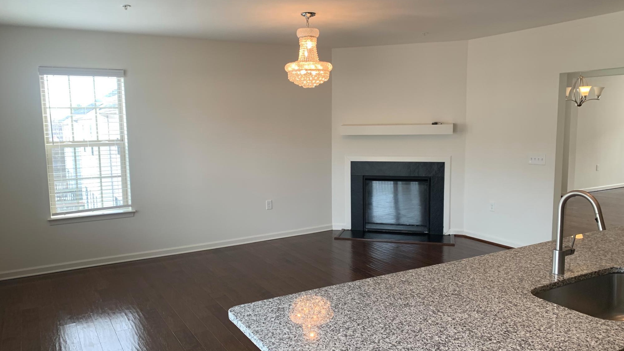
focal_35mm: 29
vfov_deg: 40.2
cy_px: 188
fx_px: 480
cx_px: 312
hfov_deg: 66.1
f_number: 1.8
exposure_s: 1/120
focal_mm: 4.25
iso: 50
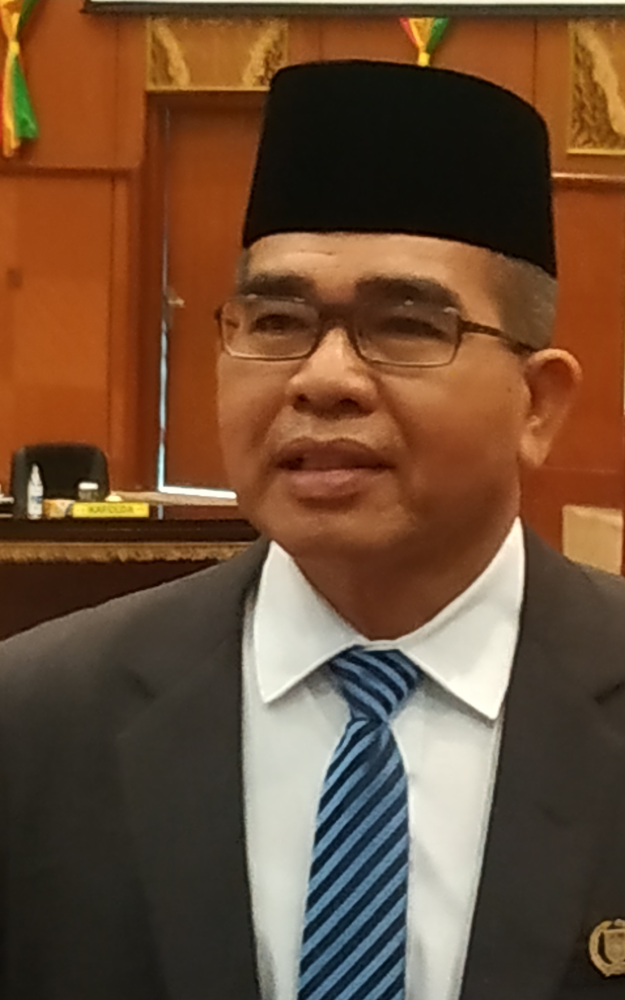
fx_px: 709
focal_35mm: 26
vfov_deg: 70.4
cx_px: 344
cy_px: 506
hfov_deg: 47.5
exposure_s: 1/20
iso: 800
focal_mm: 3.94
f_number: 1.9
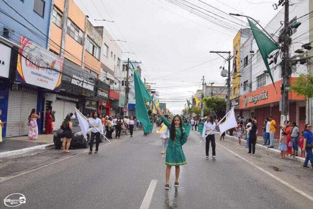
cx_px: 156
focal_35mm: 27
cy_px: 104
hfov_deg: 67.4
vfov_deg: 47.9
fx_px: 235
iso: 100
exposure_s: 1/200
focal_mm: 18
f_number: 9
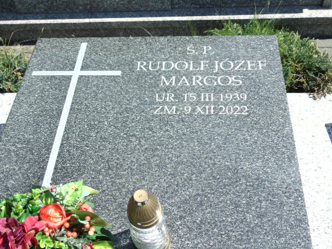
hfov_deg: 46.8
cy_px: 124
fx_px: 384
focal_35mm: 40
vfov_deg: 36.0
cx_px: 166
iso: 80
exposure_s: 1/500
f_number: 3.9
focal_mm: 7.1
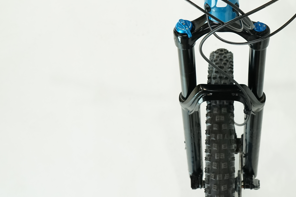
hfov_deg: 33.9
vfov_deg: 23.2
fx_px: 477
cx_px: 217
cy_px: 55
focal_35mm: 58
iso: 1600
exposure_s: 1/200
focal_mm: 31
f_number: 5.6
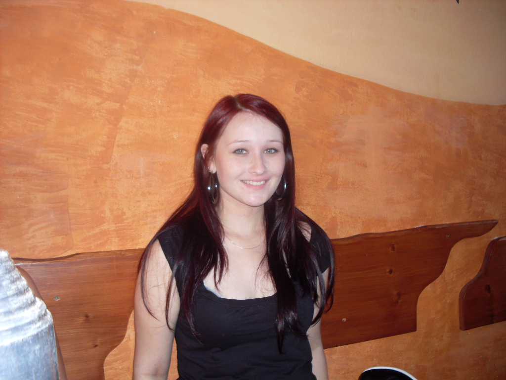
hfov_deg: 49.0
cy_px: 190
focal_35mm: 38
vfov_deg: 37.7
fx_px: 555
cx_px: 253
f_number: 2.8
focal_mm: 6.3
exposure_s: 1/45
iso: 100
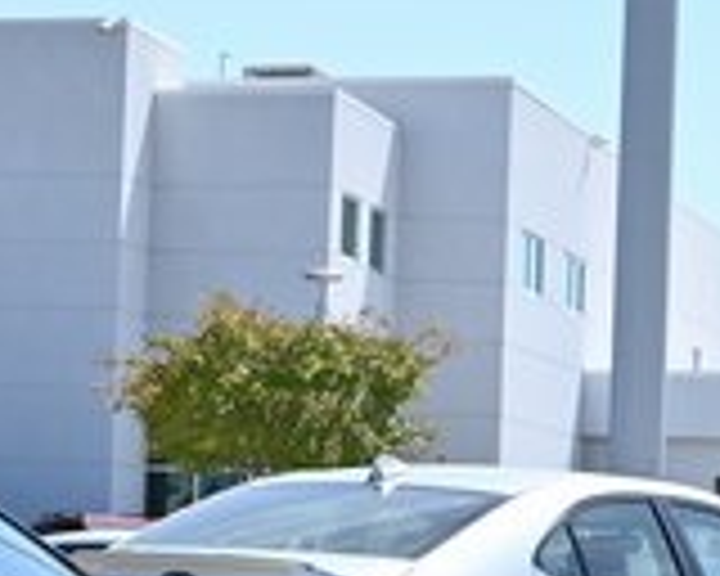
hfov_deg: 9.7
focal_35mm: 192
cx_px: -450
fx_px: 4091
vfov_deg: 8.0
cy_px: 551
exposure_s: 1/1250
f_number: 5
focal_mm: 34
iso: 250
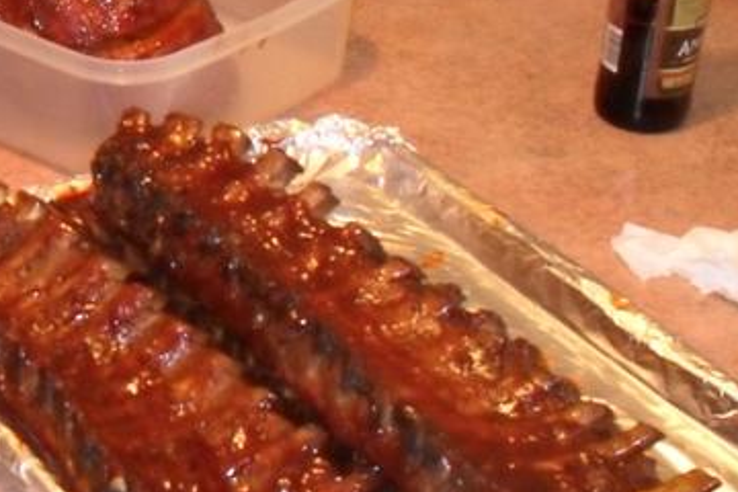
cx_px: 92
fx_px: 1865
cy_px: 304
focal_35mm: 91
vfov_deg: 15.0
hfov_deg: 21.9
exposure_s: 1/45
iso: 320
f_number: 2.8
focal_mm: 6.2
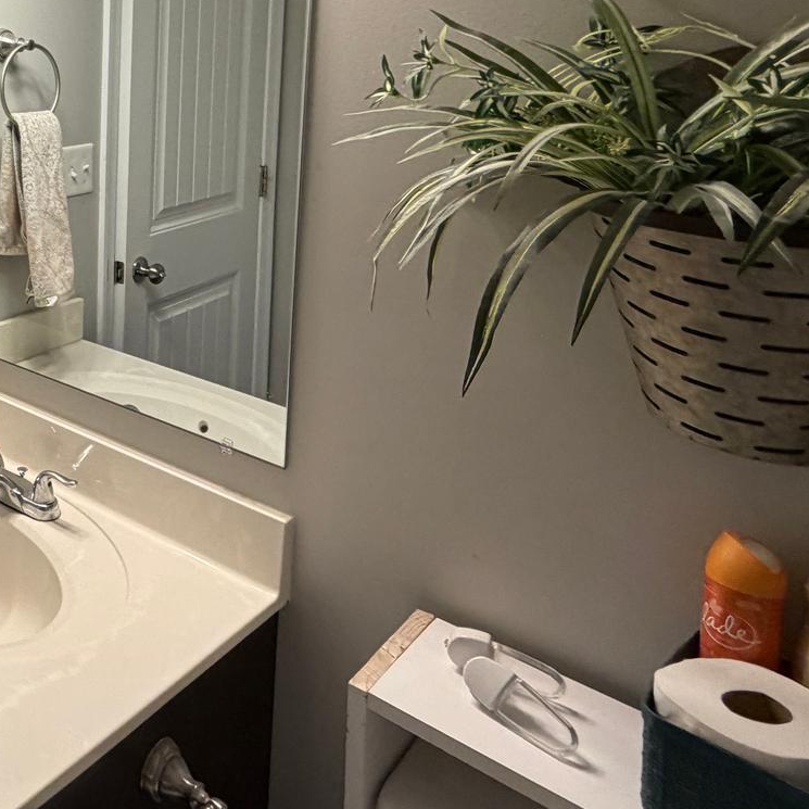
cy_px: 140
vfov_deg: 45.5
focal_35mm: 34
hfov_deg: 38.4
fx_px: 899
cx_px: -119
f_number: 2.2
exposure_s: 1/120
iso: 250
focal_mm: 2.22
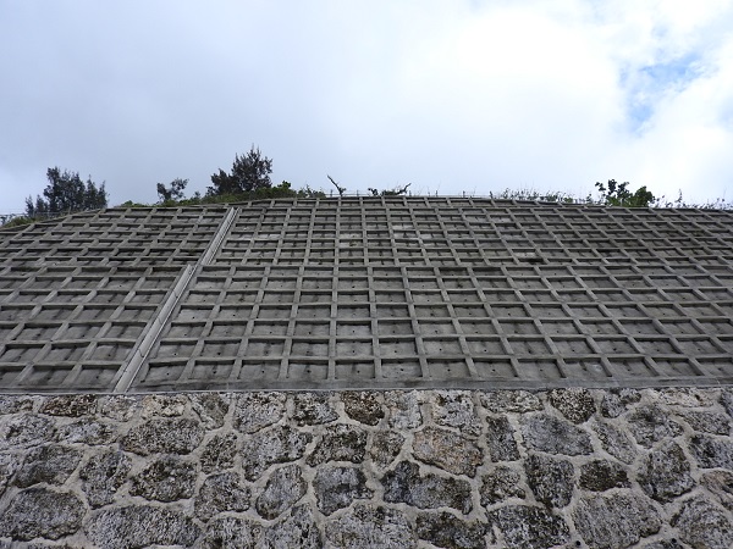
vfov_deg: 56.8
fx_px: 508
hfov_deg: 71.6
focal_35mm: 24
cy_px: 274
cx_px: 366
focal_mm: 4.3
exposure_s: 1/2000
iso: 100
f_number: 3.3
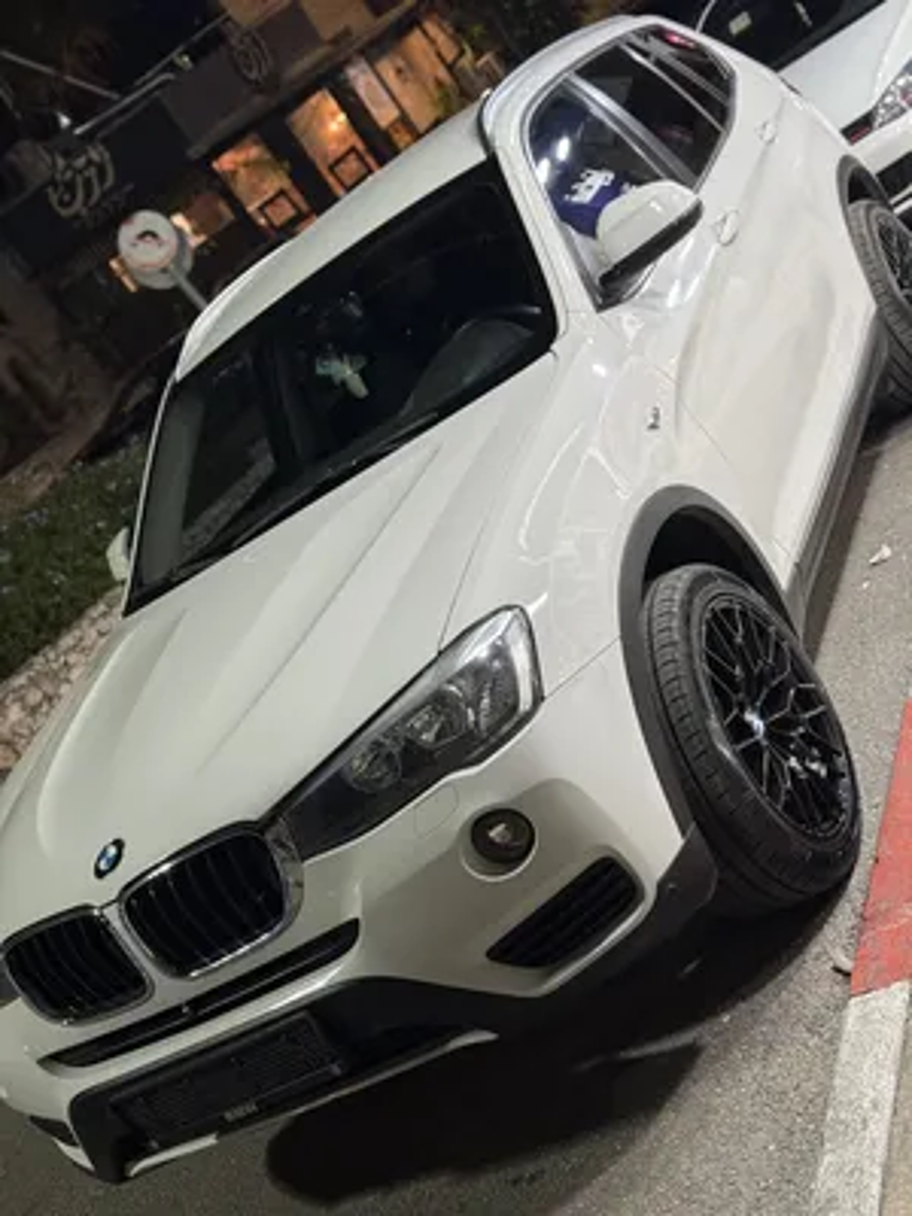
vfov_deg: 39.7
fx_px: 1686
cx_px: 456
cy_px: 608
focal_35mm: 48
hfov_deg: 30.3
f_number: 1.78
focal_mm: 6.76
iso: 125
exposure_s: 1/50
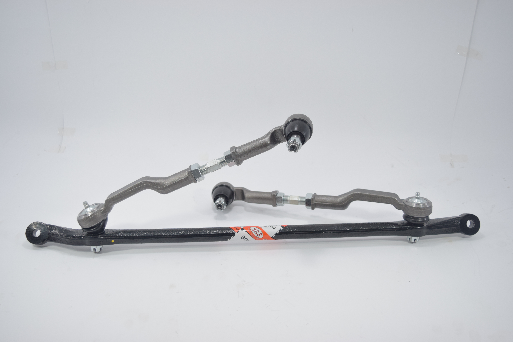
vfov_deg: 36.9
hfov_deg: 53.1
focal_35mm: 36
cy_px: 171
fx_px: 513
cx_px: 256
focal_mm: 24
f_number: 4.5
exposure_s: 1/250
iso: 500
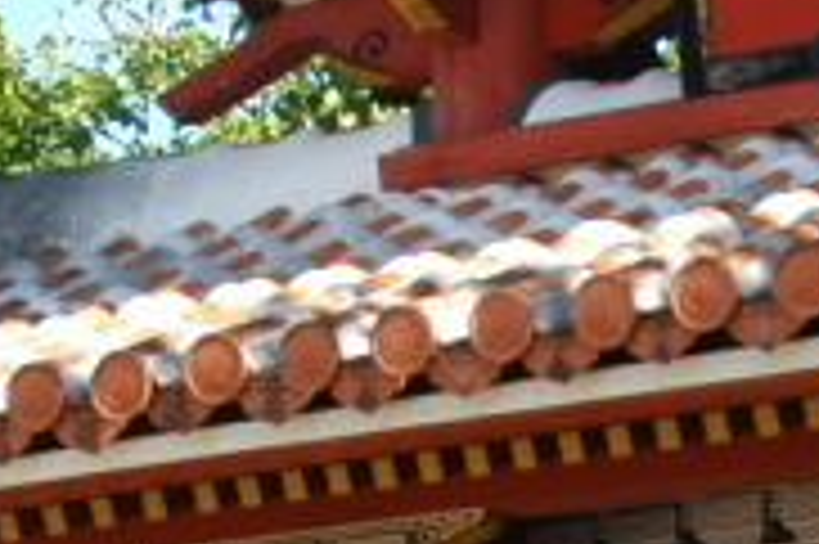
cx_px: 1030
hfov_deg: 10.0
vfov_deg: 6.7
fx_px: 4591
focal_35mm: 202
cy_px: 668
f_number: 6.3
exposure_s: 1/160
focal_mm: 24
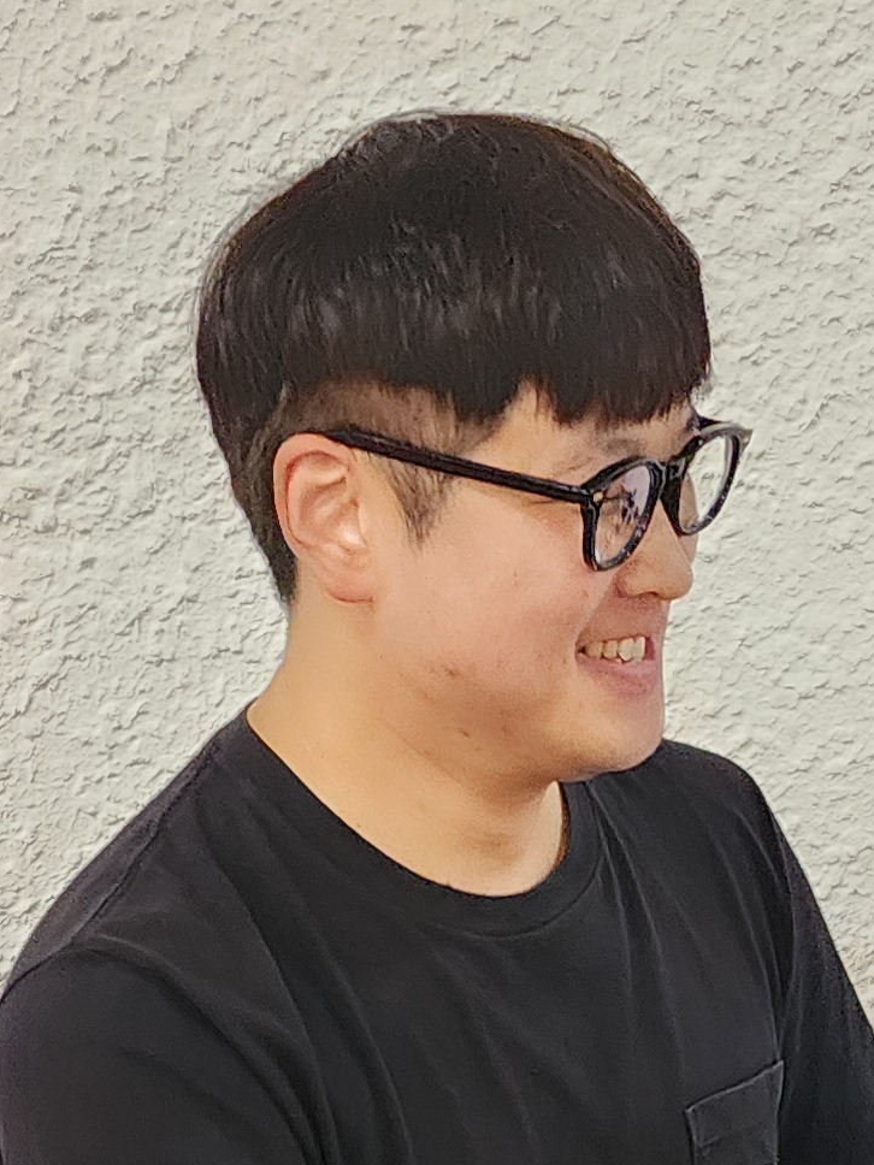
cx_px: 579
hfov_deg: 15.5
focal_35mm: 95
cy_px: 1312
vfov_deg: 19.7
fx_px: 3198
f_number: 1.8
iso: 640
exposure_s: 1/60
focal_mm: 6.4
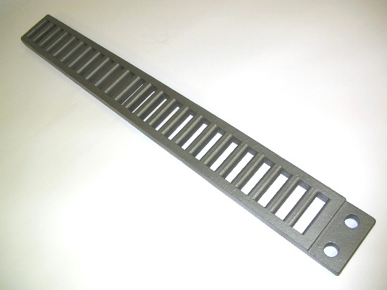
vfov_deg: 40.7
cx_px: 194
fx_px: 391
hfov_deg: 52.6
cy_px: 145
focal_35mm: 35
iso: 50
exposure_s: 1/60.1
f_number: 2.8
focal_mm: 5.8
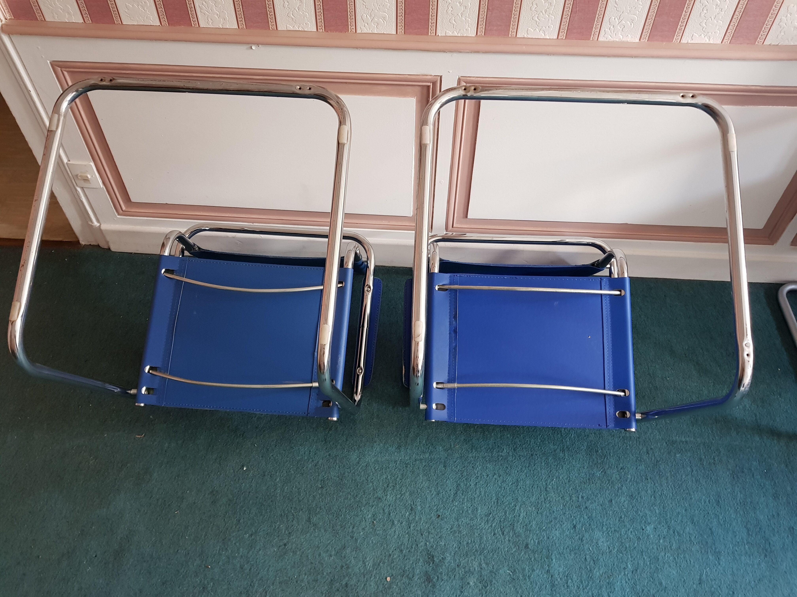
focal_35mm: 26
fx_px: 599
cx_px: 398
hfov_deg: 67.3
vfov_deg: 53.1
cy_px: 298
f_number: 1.7
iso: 200
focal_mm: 4.2
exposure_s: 1/29
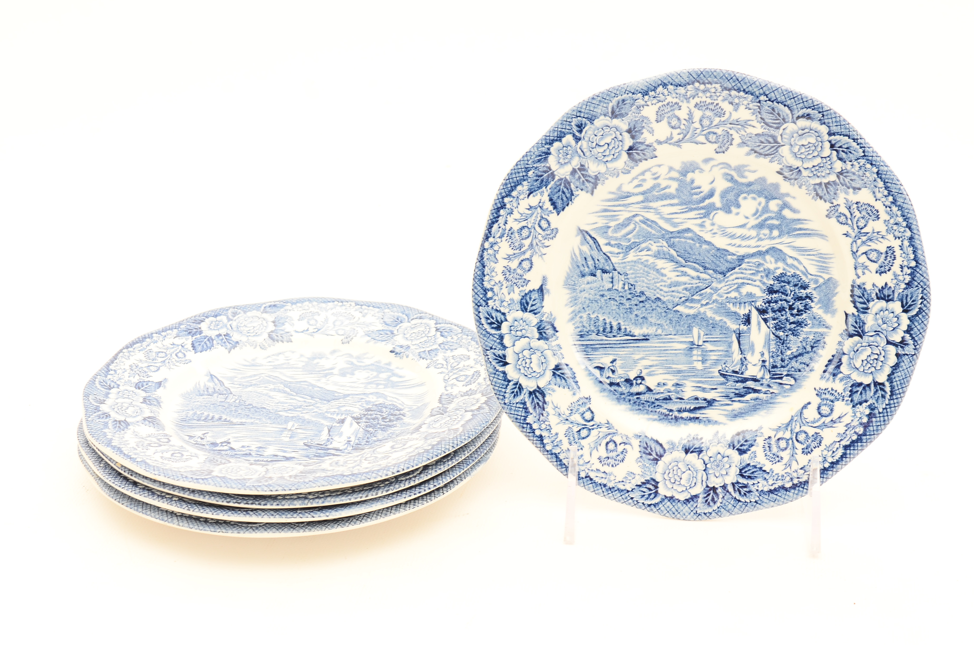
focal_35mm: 57
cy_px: 322
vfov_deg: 23.7
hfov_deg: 35.1
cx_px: 487
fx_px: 1539
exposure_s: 1/80
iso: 250
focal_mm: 38
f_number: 10
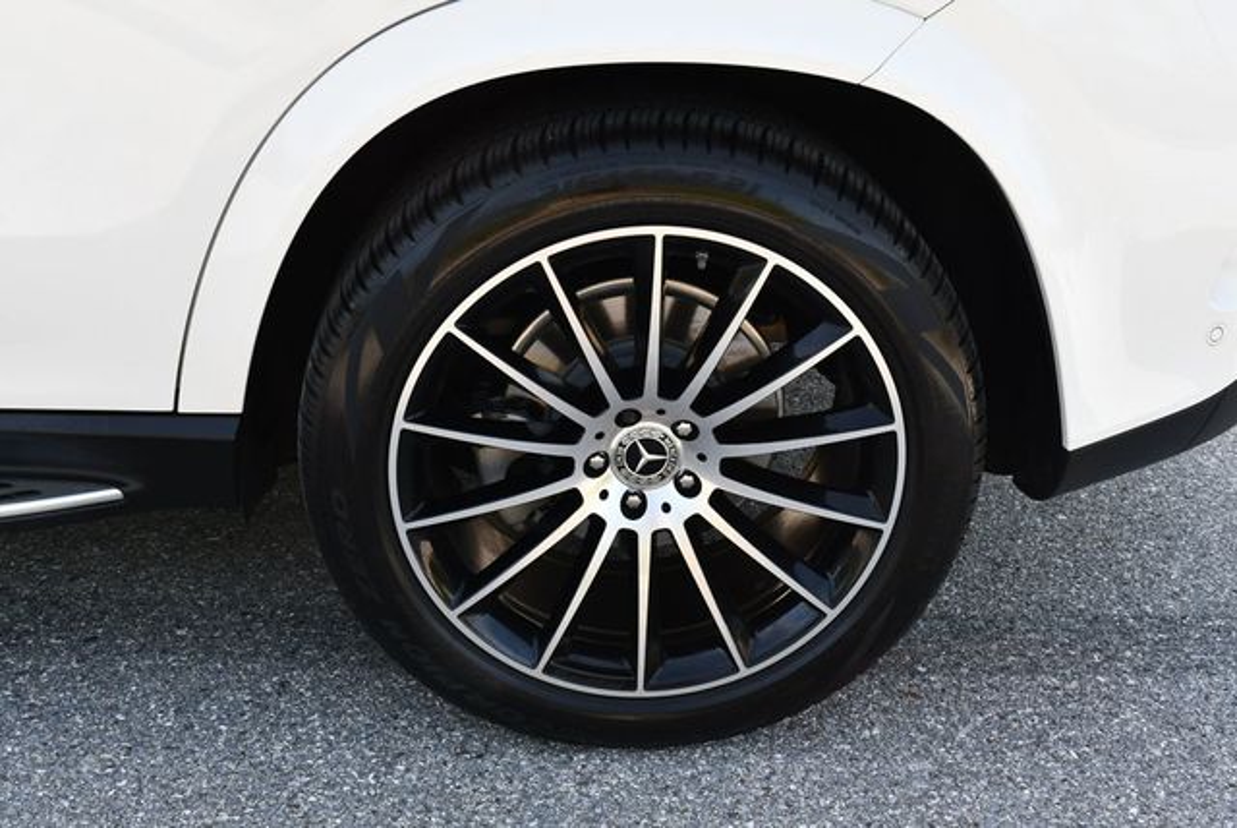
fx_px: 1651
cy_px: 414
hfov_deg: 41.1
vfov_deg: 28.1
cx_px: 618
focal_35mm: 48
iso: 280
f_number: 5.6
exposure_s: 1/250
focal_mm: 24
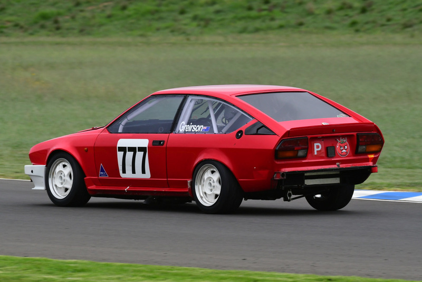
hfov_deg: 4.0
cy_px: 141
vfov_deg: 2.7
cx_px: 211
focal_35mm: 510
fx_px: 5980
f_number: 10
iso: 640
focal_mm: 340
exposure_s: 1/640
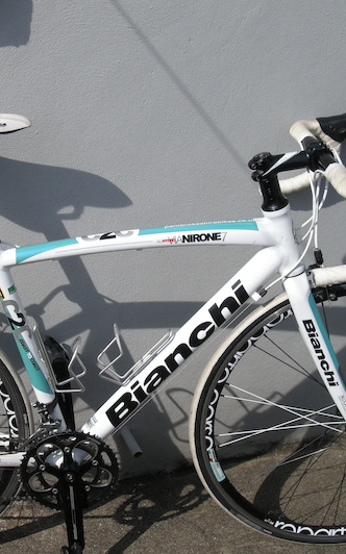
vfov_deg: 34.5
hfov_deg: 21.9
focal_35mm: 59
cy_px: 309
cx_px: 105
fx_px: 891
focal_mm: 7.9
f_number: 8
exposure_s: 1/170
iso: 64
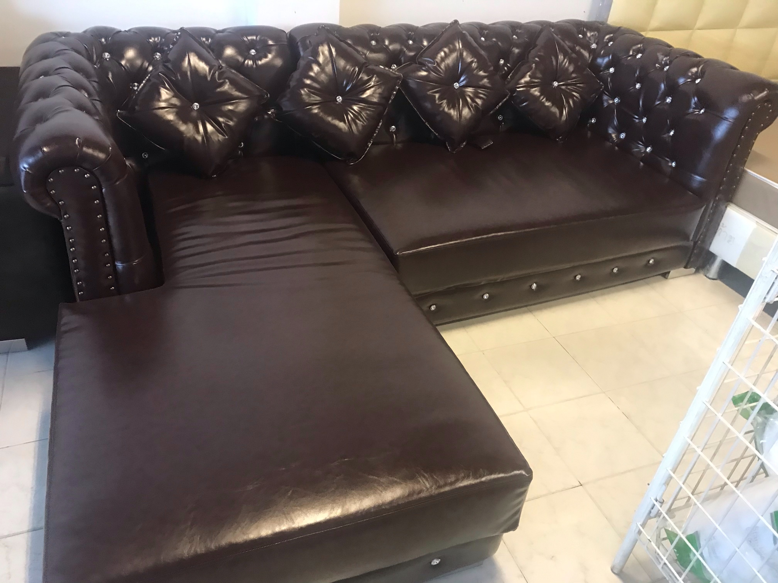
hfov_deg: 63.4
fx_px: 629
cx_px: 389
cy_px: 292
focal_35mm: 28
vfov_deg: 49.7
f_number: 1.8
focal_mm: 3.99
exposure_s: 1/10
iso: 100
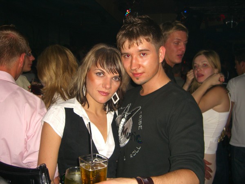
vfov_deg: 37.7
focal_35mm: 38
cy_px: 92
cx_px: 122
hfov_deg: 49.0
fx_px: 269
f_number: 2.8
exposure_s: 1/60
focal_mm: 7.9
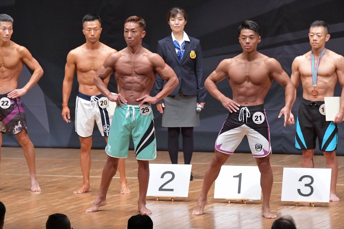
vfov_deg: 4.8
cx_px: 172
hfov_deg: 7.2
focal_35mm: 285
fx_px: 2722
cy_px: 114
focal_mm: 190
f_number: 5.6
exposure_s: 1/400
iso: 8000
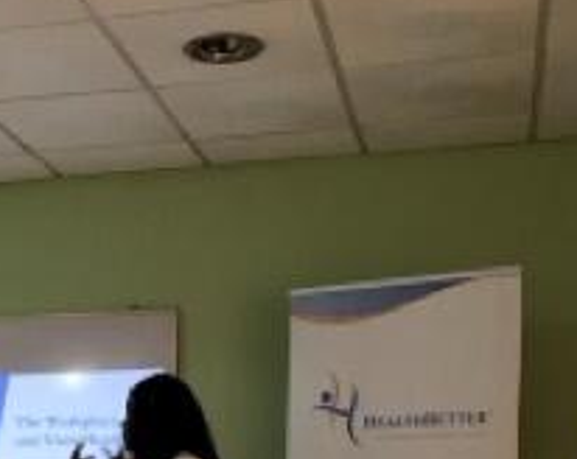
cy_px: 697
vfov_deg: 17.4
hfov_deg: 23.8
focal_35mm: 79
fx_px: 1347
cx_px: 112
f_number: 1.8
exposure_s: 1/27
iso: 800
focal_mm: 4.25
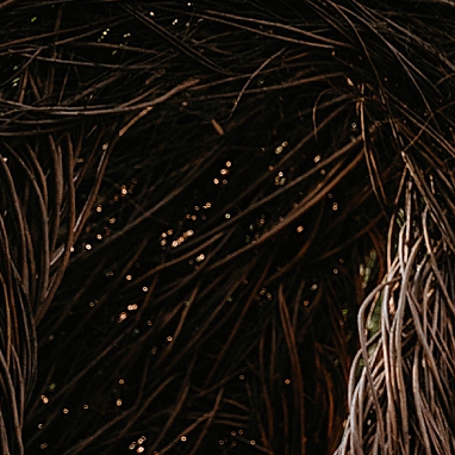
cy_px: 533
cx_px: 723
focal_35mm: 159
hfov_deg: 10.5
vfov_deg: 10.8
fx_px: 2364
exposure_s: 1/320
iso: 1250
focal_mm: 51
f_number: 2.8
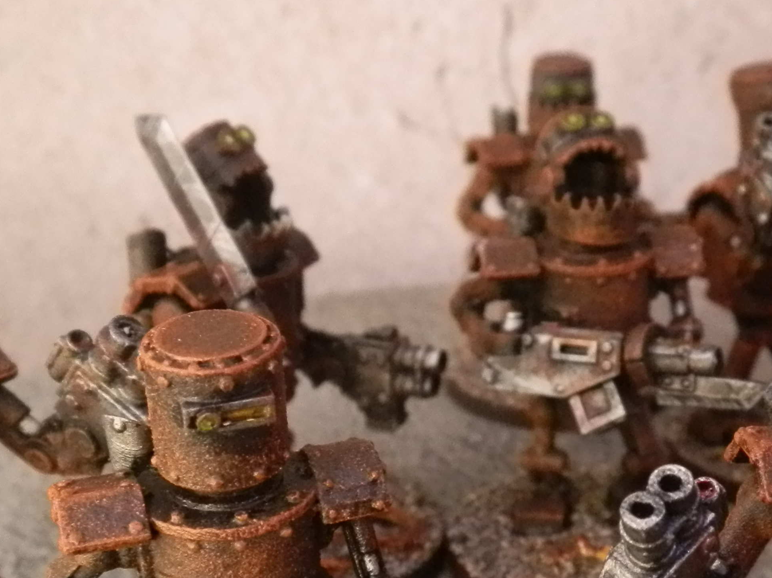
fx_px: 1382
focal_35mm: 62
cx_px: 482
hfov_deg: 31.1
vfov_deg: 23.4
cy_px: 444
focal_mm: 5
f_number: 3.1
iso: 400
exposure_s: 1/100
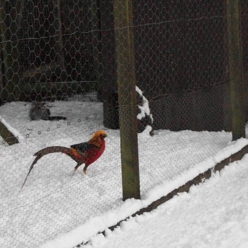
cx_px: 175
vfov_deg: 11.6
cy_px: 138
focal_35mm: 151
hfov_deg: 11.6
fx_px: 1224
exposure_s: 1/400
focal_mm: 17.1
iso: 800
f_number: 5.2
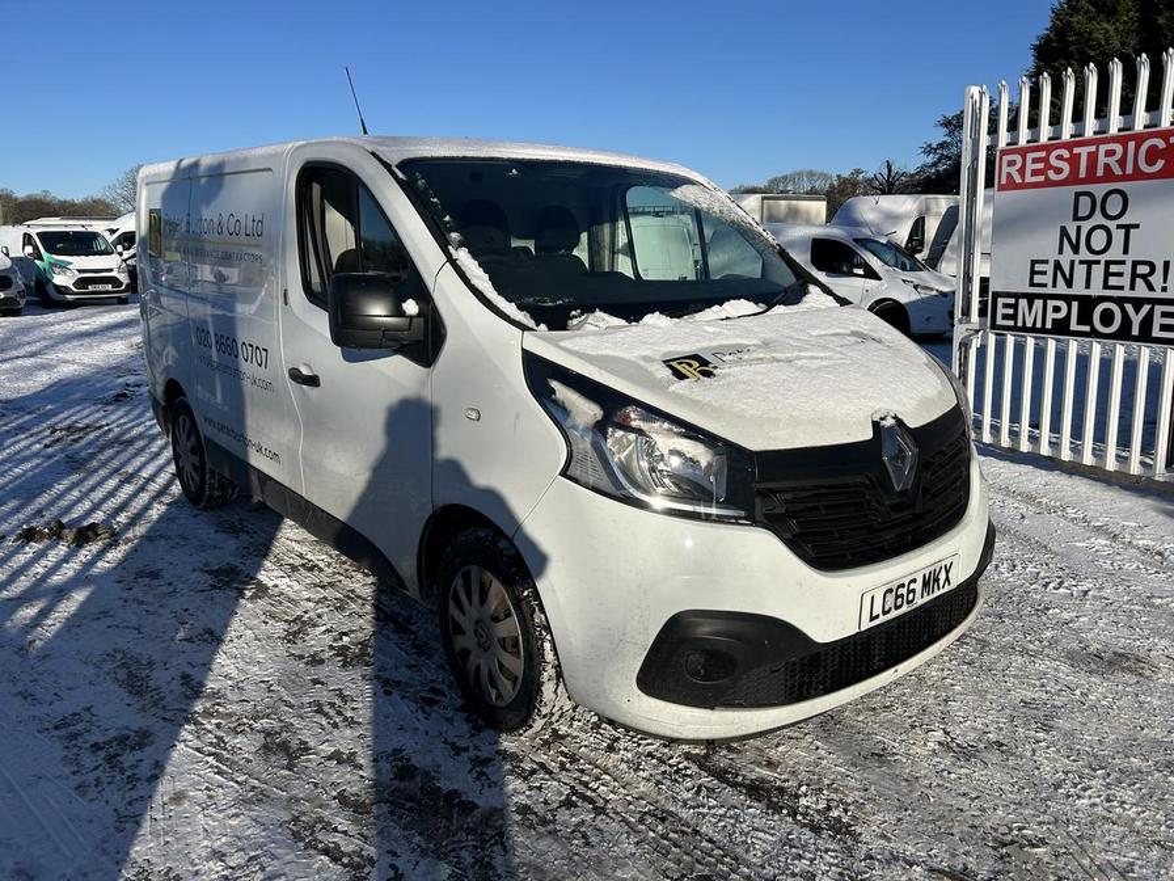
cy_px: 440
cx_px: 587
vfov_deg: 53.1
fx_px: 882
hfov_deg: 67.3
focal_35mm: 26
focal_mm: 5.7
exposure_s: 1/6579
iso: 50
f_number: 1.5
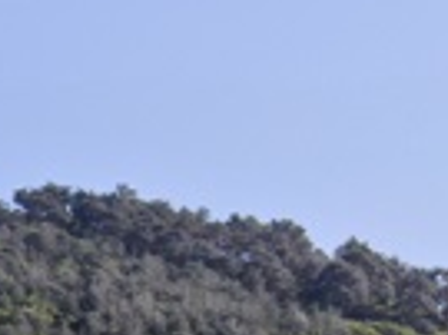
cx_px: -382
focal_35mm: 213
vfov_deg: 6.8
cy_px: 637
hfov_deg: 8.9
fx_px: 2754
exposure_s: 1/500
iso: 110
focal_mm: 8.6
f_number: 3.8
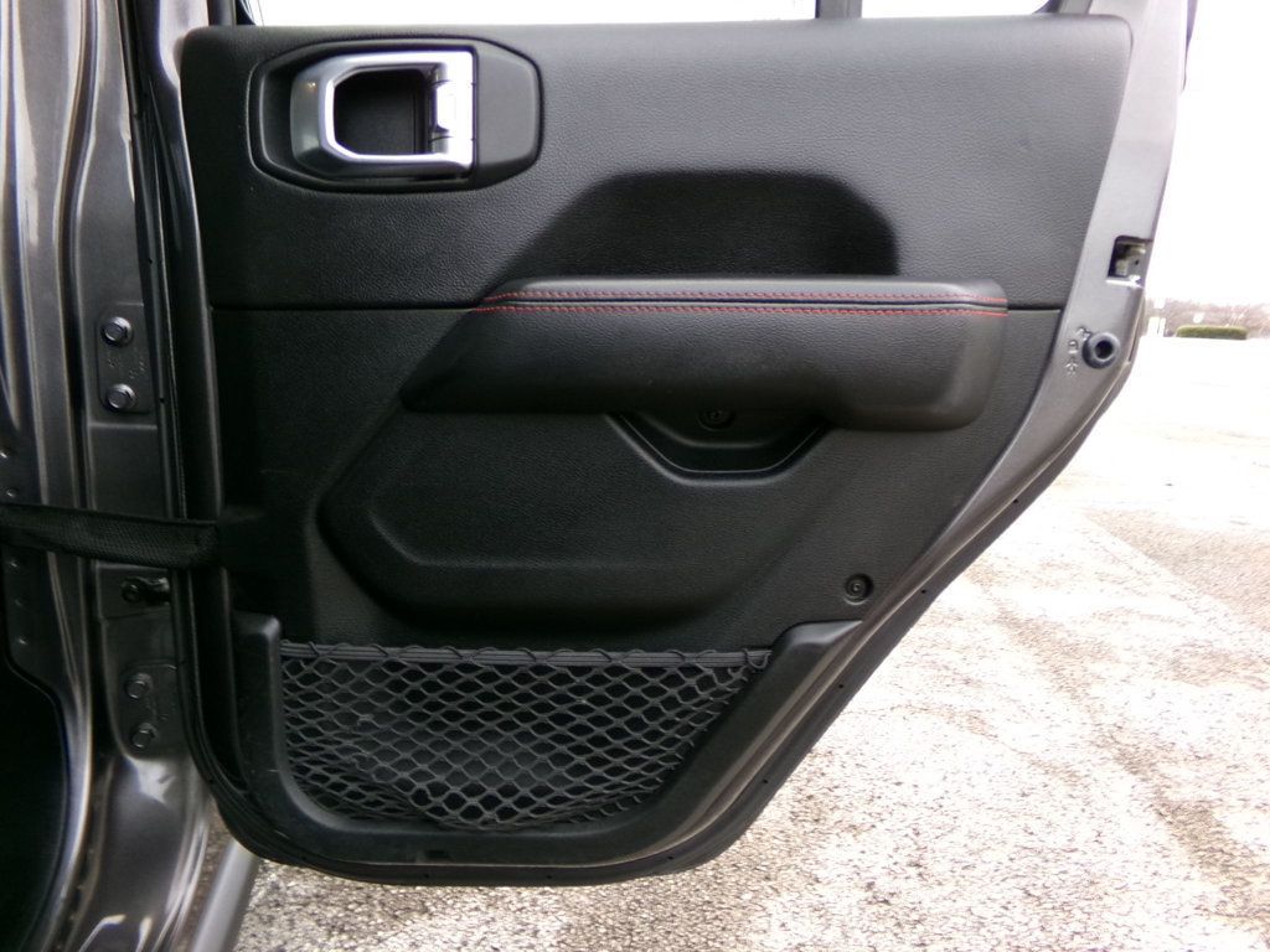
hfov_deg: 71.6
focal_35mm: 24
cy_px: 476
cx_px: 635
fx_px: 881
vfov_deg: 56.8
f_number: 3.7
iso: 204
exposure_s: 1/17
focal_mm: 4.3
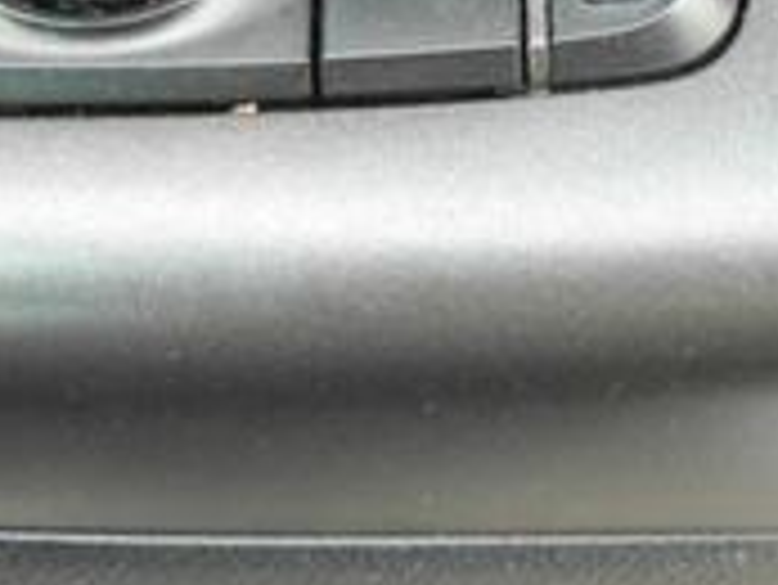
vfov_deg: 16.3
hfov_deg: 22.5
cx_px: 796
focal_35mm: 83
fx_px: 1867
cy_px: -295
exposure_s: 1/100
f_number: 1.7
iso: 640
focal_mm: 6.06
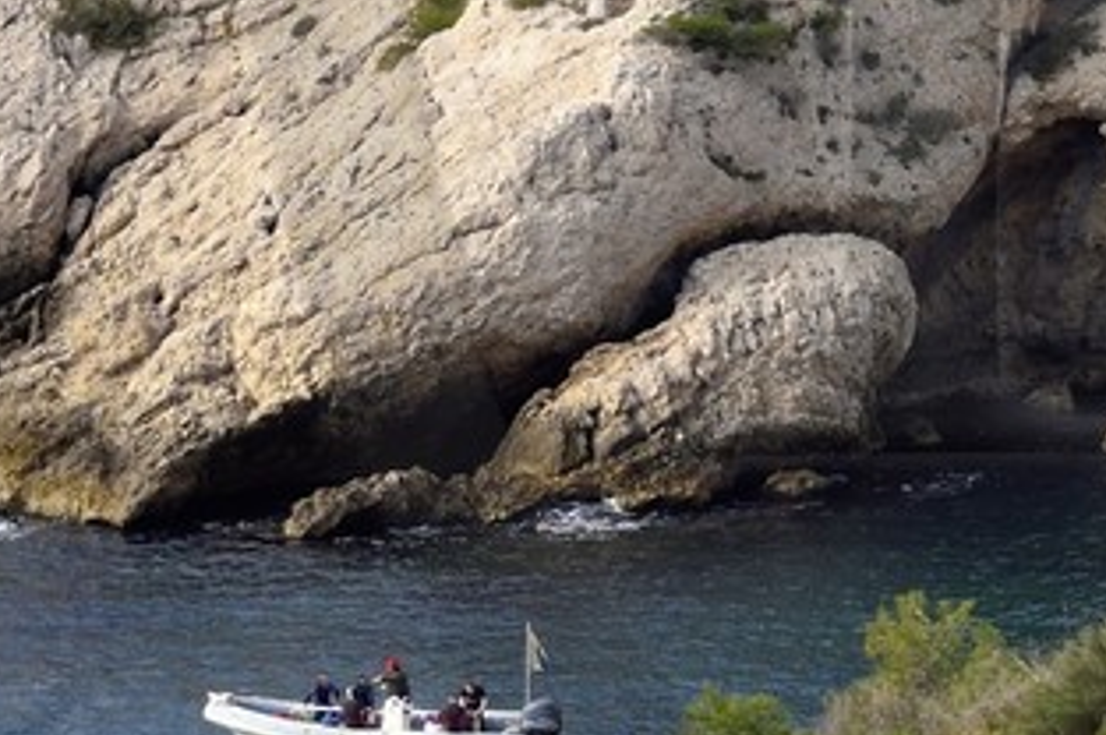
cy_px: -120
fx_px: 7857
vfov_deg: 5.3
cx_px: 1686
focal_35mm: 256
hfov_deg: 7.9
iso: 400
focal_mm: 50
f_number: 14
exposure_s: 1/250
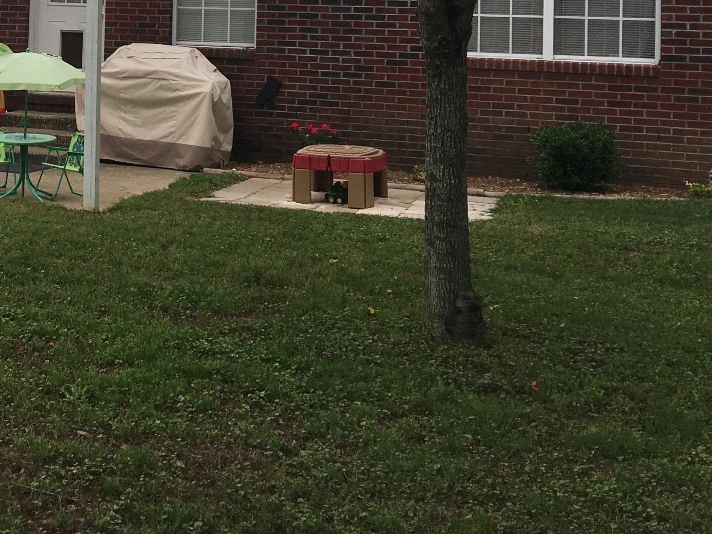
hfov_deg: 29.7
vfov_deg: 23.0
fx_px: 1255
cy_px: -13
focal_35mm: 61
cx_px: 13
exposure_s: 1/311
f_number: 2.2
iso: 25
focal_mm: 4.15
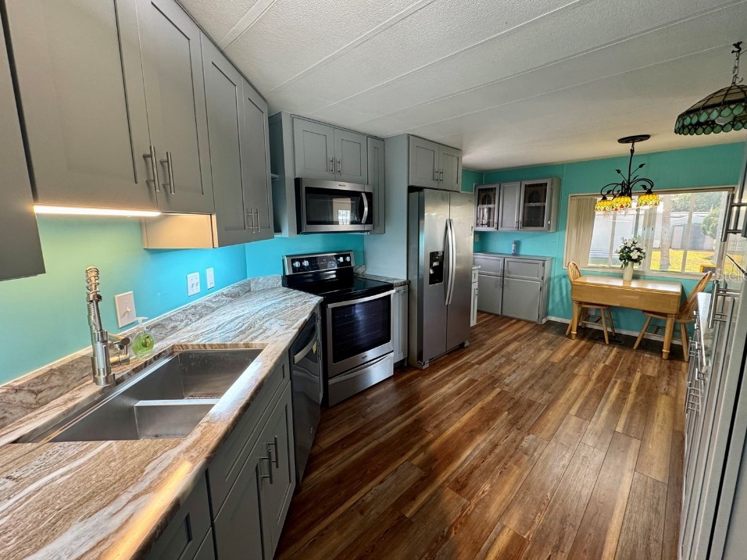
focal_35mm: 15
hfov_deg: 98.1
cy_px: 274
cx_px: 389
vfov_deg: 81.7
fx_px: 324
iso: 250
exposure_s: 1/60
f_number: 2.2
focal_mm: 2.22
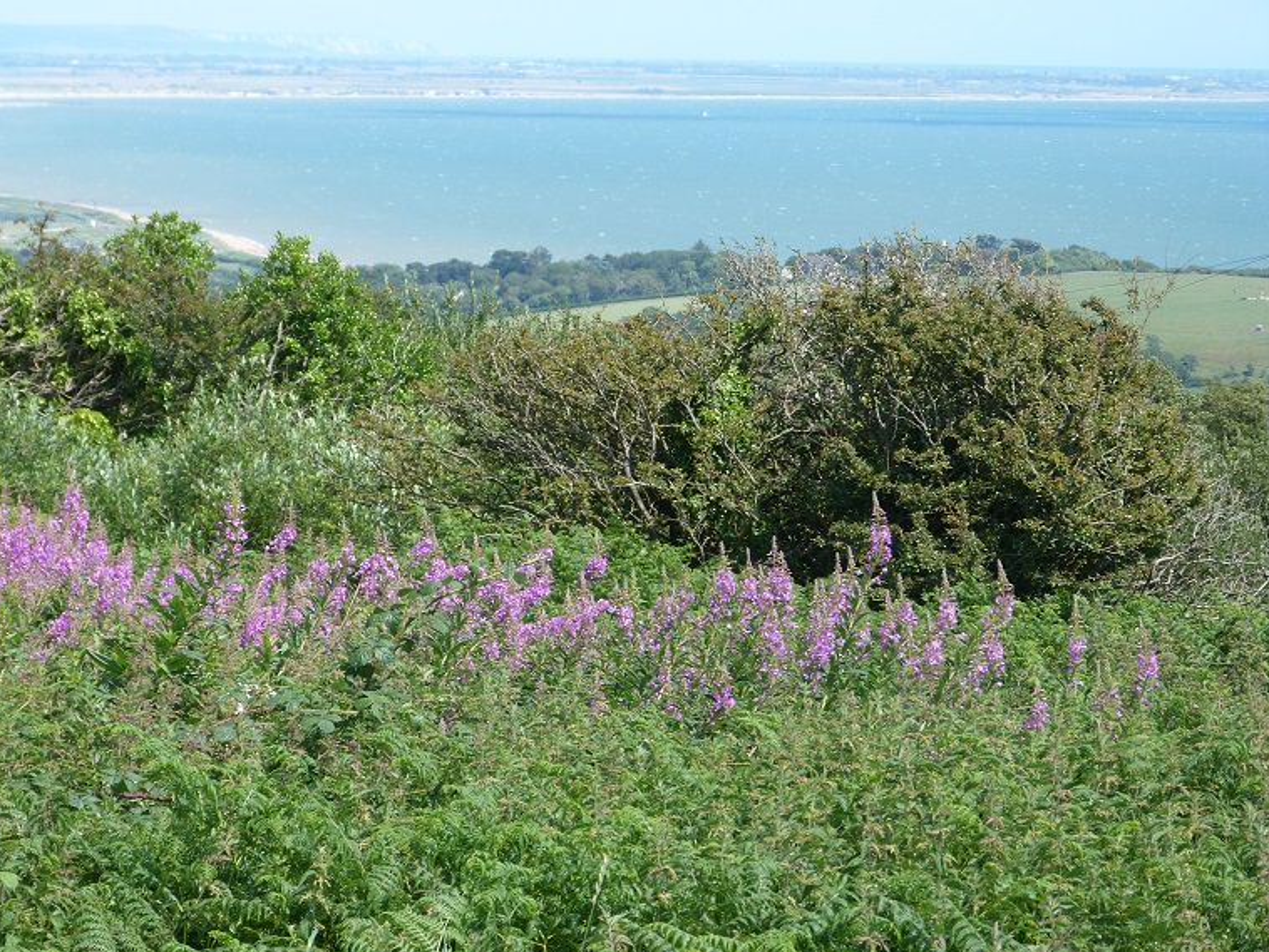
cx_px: 603
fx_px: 7004
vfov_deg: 7.8
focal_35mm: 191
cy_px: 489
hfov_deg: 10.4
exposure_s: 1/250
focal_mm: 32.5
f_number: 4.5
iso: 80
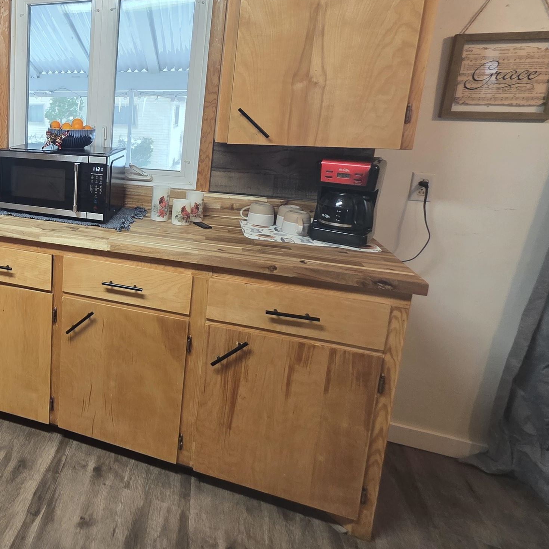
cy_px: 186
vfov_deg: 63.5
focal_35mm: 24
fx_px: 431
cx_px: 0
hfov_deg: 51.9
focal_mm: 2.2
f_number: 1.9
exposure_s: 1/60
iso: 160
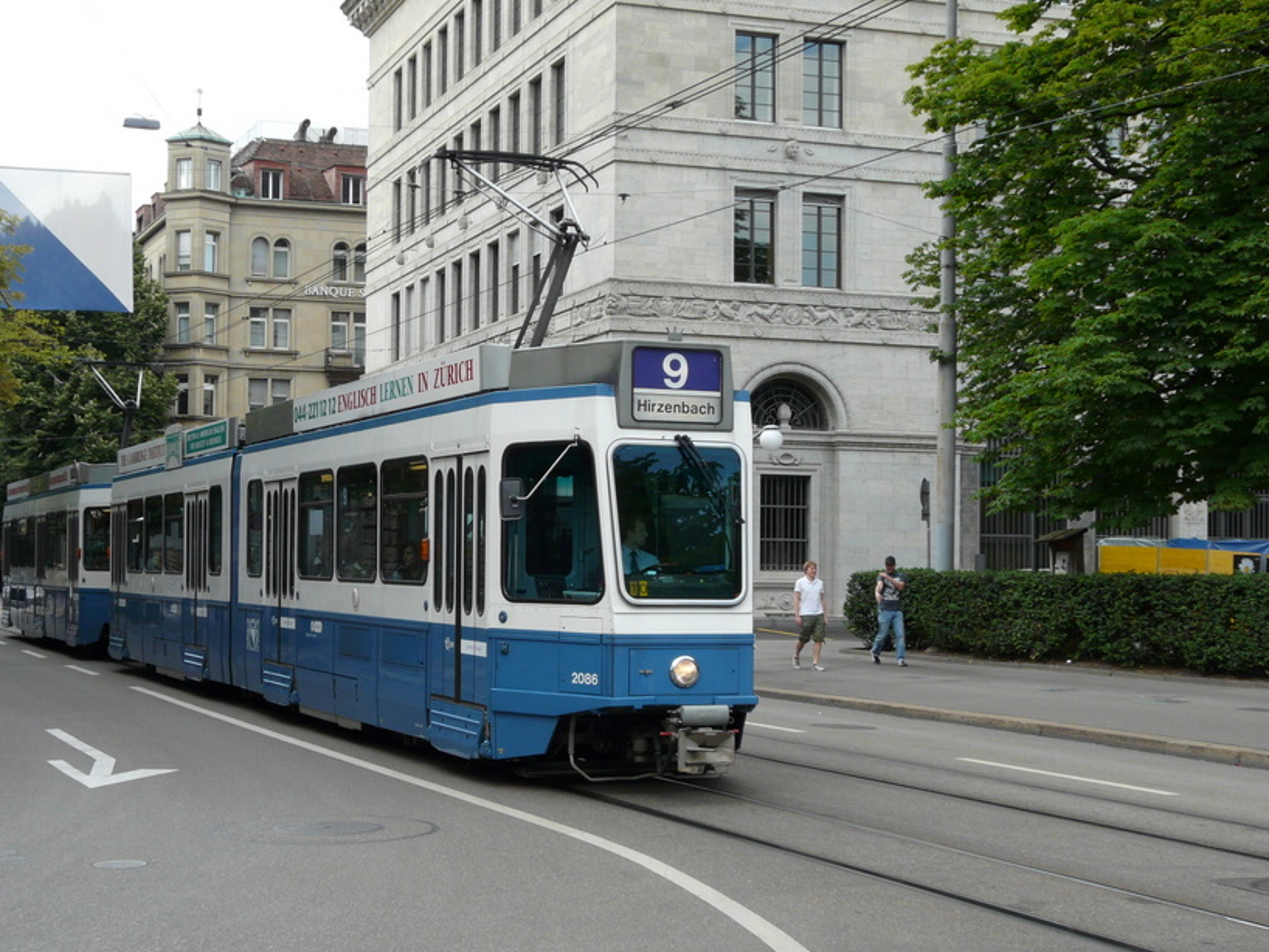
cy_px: 519
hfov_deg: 34.9
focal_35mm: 55
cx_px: 532
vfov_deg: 26.6
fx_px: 2017
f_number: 4
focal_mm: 7.4
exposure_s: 1/250
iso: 100
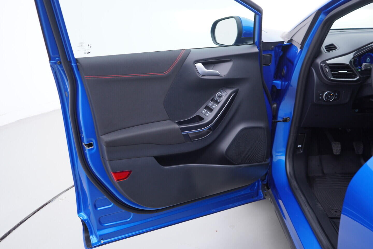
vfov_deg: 36.9
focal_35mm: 36
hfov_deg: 53.1
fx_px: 373
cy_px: 124
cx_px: 186
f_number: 2.8
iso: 125
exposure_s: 1/40
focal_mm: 24
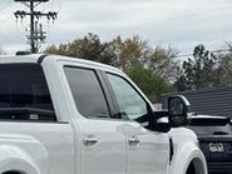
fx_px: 879
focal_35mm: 131
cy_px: 188
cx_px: -71
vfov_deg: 11.2
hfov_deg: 14.4
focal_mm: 6.76
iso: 80
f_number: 1.78
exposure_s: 1/7092
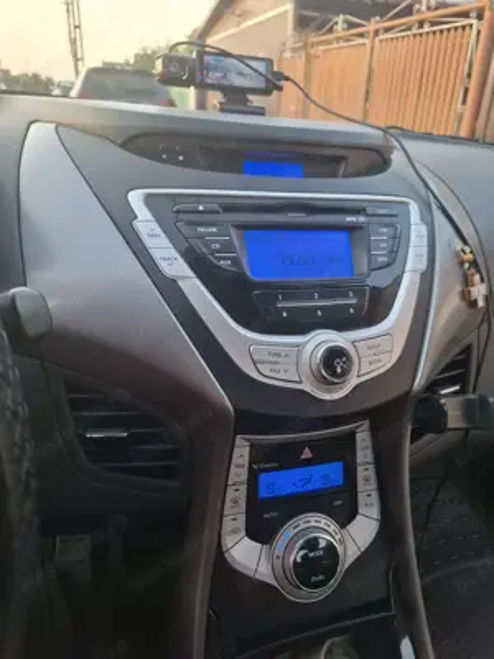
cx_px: 247
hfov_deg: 58.9
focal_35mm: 23
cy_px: 330
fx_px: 438
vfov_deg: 73.9
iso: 100
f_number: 1.8
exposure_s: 1/100
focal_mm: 5.54
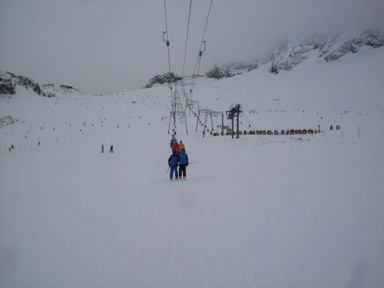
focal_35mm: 38
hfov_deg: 49.0
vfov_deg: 37.7
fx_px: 422
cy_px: 144
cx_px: 192
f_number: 8.4
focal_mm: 6.3
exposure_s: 1/250
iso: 80
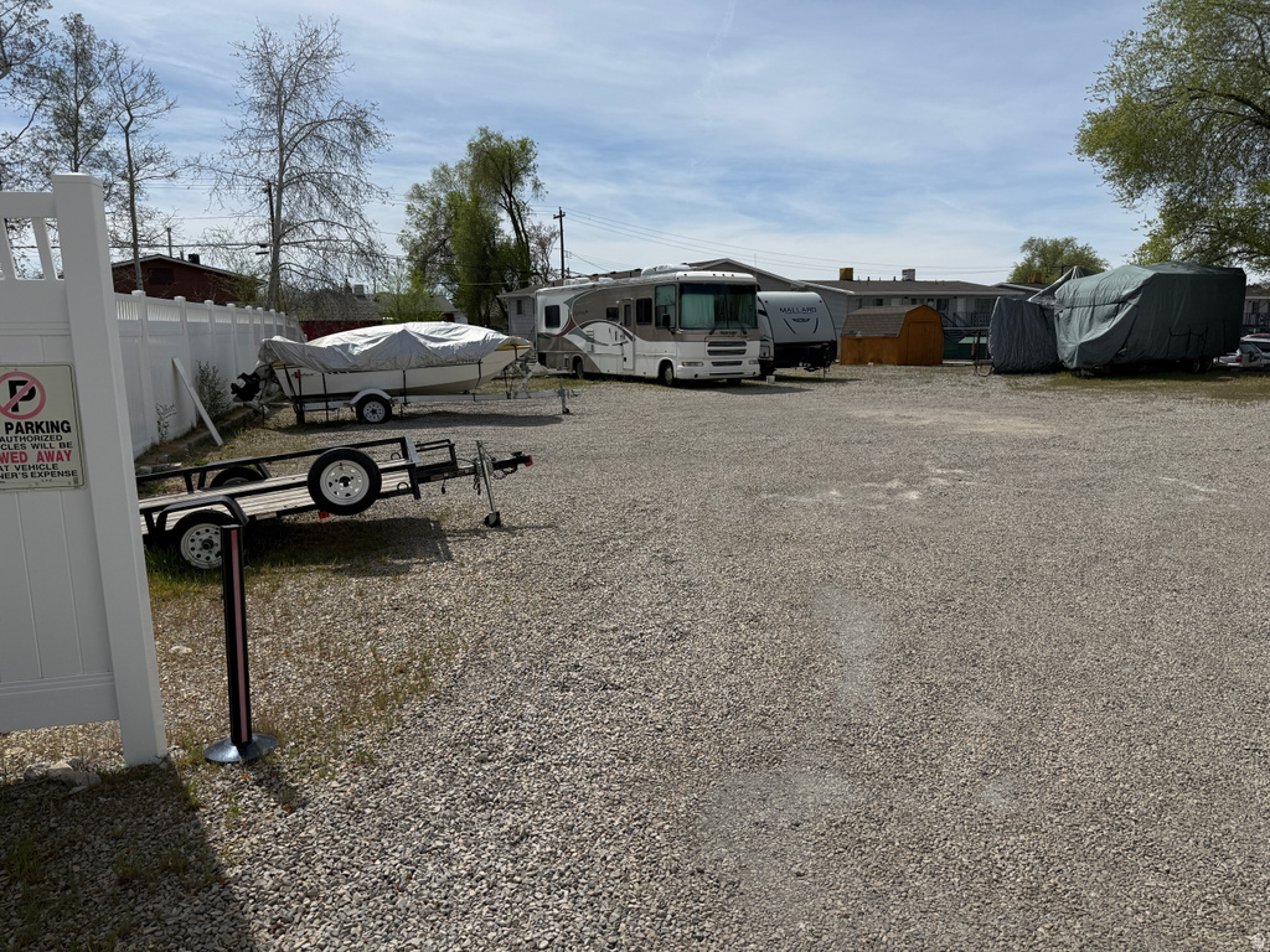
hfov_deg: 71.6
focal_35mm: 24
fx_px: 881
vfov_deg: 56.8
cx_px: 635
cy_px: 476
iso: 80
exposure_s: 1/9091
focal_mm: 6.76
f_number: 1.78
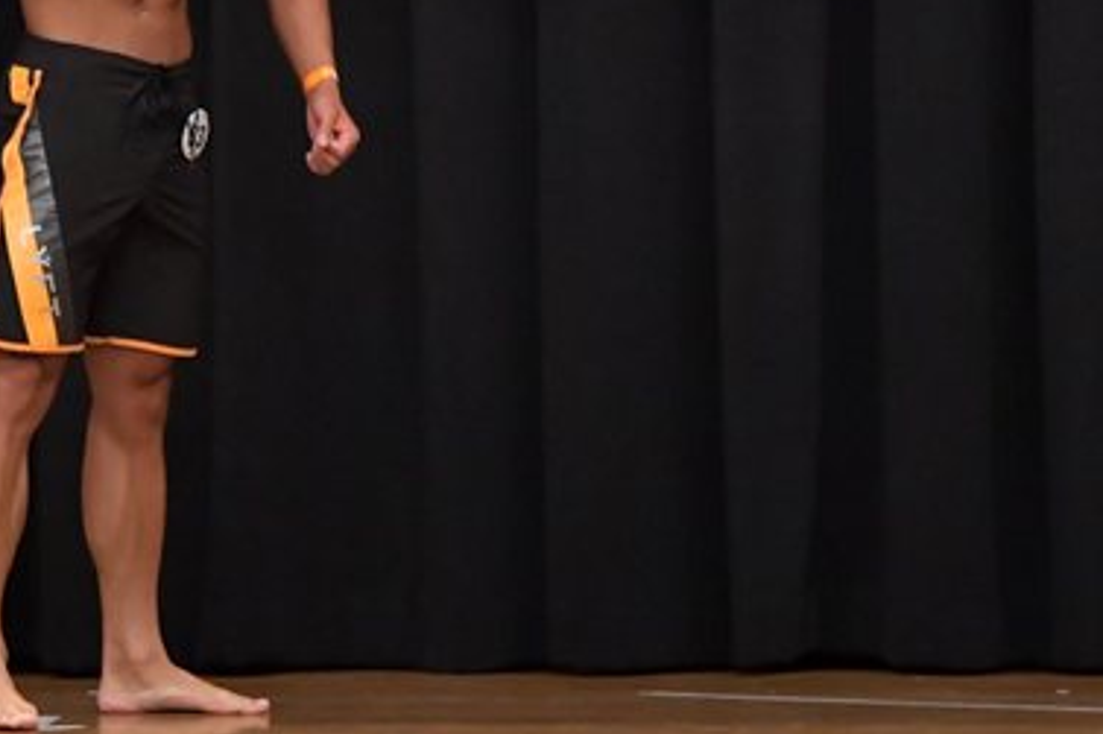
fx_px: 14179
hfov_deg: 4.5
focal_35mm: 463
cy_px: 111
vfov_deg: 3.0
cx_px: 83
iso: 6400
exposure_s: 1/400
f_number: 5.6
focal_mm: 150
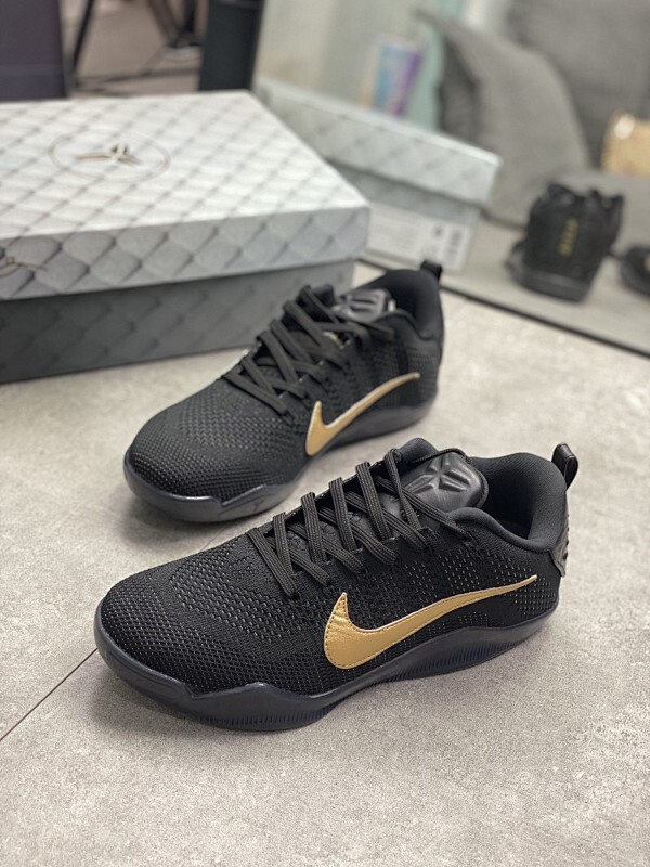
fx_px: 1302
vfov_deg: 36.8
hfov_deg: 28.0
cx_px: 325
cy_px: 434
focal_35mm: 52
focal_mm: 6
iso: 160
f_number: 2
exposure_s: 1/33
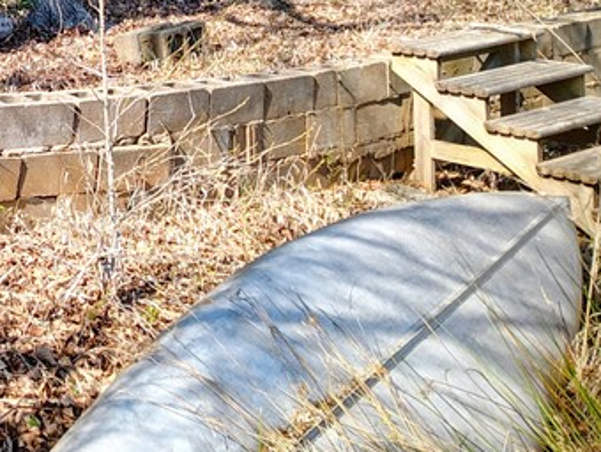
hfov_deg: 24.2
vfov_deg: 19.5
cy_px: -64
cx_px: -144
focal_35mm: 72
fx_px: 1252
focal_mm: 5.56
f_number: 1.8
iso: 100
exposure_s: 1/305
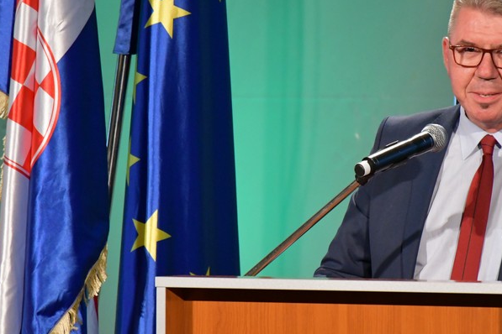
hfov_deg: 5.7
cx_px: 286
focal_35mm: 360
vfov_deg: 3.8
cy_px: 177
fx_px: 5020
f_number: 5.6
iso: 4000
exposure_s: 1/250
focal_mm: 140
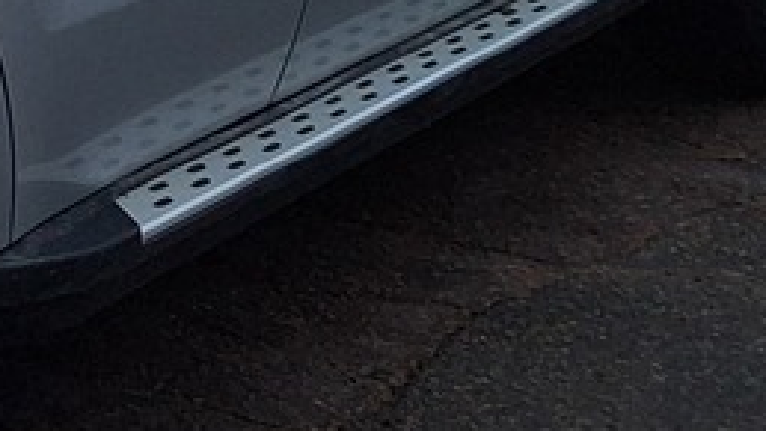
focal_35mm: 140
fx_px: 2843
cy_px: -363
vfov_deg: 8.3
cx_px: -733
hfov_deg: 13.3
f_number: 1.8
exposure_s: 1/33
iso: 250
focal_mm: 5.54
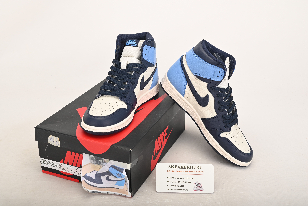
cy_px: 103
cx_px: 154
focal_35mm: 47
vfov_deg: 28.7
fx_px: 402
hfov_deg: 41.9
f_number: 11
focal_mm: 47
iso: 100
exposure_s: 1/200
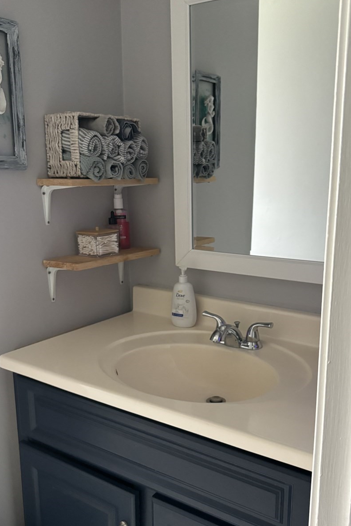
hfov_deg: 37.6
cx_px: 224
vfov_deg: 54.4
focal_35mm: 35
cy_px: 287
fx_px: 512
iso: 500
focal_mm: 5.96
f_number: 1.6
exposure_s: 1/47
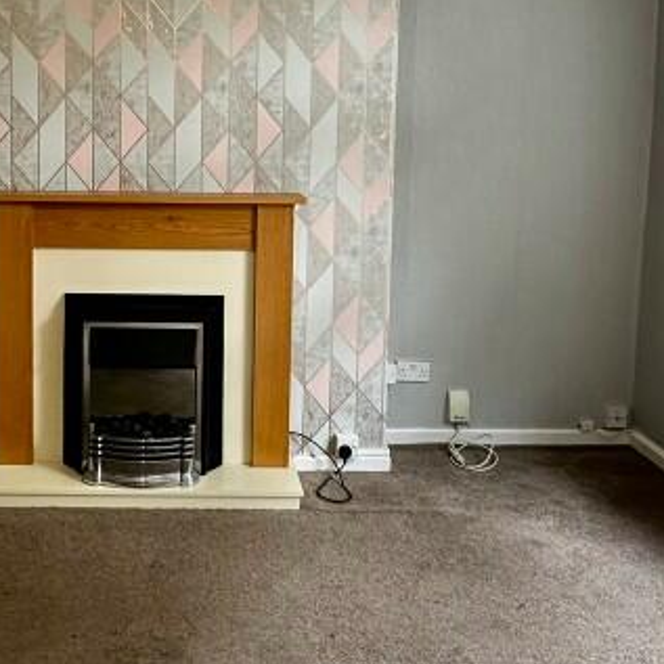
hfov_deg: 40.9
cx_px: 182
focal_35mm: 40
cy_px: 180
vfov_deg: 40.9
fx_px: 868
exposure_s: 1/99
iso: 250
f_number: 2.2
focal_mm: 2.22
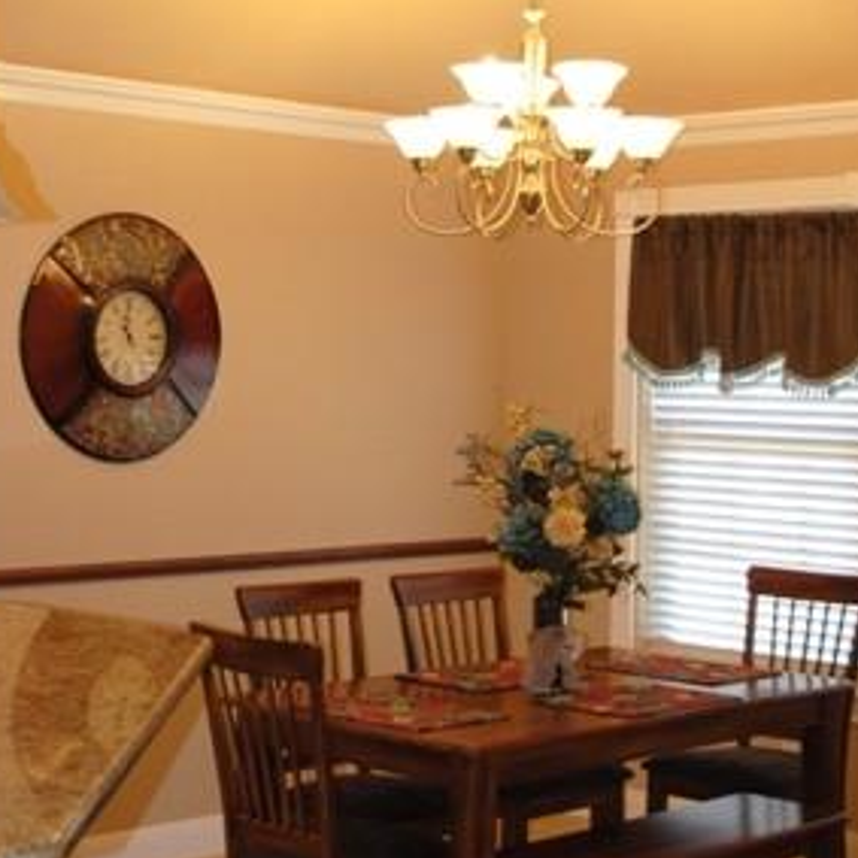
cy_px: 333
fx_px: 2103
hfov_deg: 23.0
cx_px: 364
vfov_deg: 23.0
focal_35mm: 75
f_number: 4.2
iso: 200
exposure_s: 1/20
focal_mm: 26
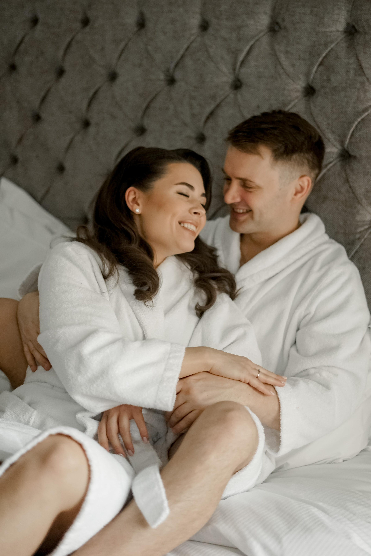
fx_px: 773
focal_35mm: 50
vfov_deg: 39.6
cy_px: 278
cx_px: 186
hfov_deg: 27.0
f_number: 1.8
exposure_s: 1/125
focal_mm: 50
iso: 1250
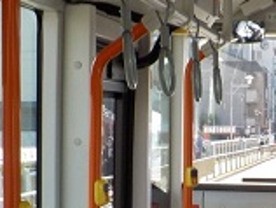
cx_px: 236
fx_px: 878
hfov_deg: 17.6
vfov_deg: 13.0
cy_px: 279
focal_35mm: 110
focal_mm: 4.1
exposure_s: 1/250
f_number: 3.3
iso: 125
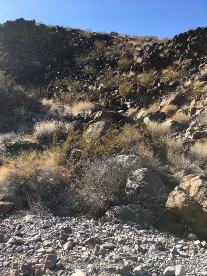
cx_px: 104
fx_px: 231
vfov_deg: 61.7
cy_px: 138
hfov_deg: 48.2
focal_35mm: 29
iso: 25
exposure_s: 1/986
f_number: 2.2
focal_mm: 4.15
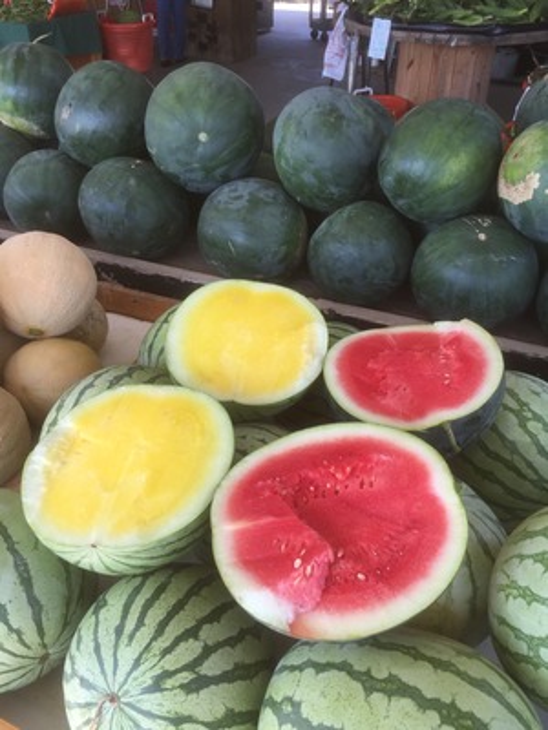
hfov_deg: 48.2
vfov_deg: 61.7
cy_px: 365
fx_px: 612
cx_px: 274
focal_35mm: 29
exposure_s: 1/247
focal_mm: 4.15
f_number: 2.2
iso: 32
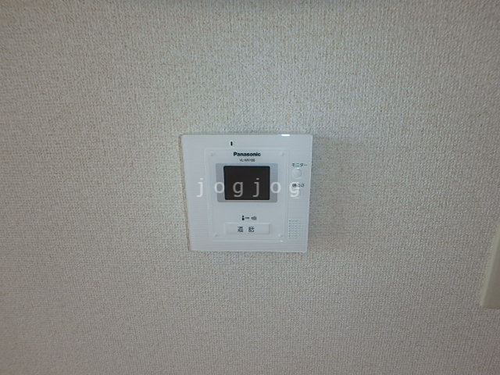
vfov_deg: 63.4
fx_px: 303
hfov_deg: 79.0
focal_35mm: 21
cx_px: 250
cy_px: 188
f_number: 3.5
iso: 160
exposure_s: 1/60
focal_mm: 3.7
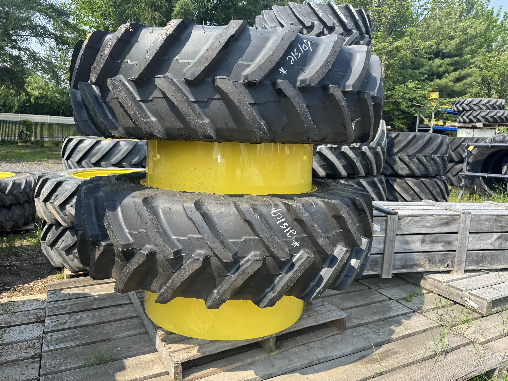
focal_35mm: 24
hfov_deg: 71.6
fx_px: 352
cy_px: 190
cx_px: 254
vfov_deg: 56.8
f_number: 1.78
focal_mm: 6.76
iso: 80
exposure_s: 1/1767
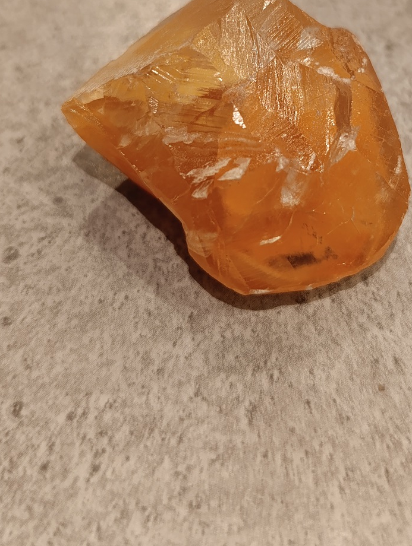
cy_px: 118
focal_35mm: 51
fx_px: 807
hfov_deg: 28.5
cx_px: 265
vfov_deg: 36.3
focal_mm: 6.14
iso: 640
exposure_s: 1/50
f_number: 1.6
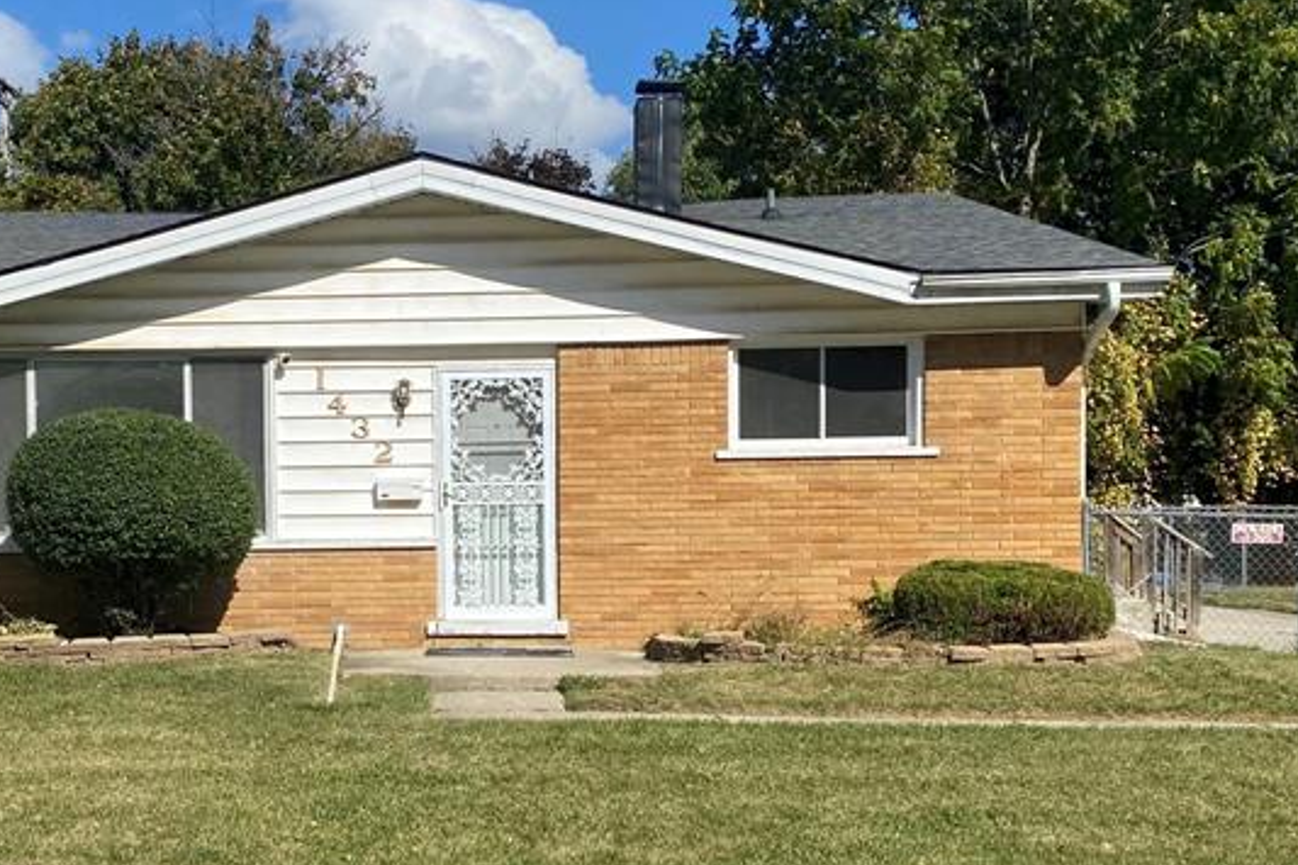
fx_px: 1874
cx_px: 390
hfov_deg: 37.6
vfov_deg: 25.8
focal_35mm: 52
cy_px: 614
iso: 32
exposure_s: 1/3401
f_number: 1.8
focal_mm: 4.25
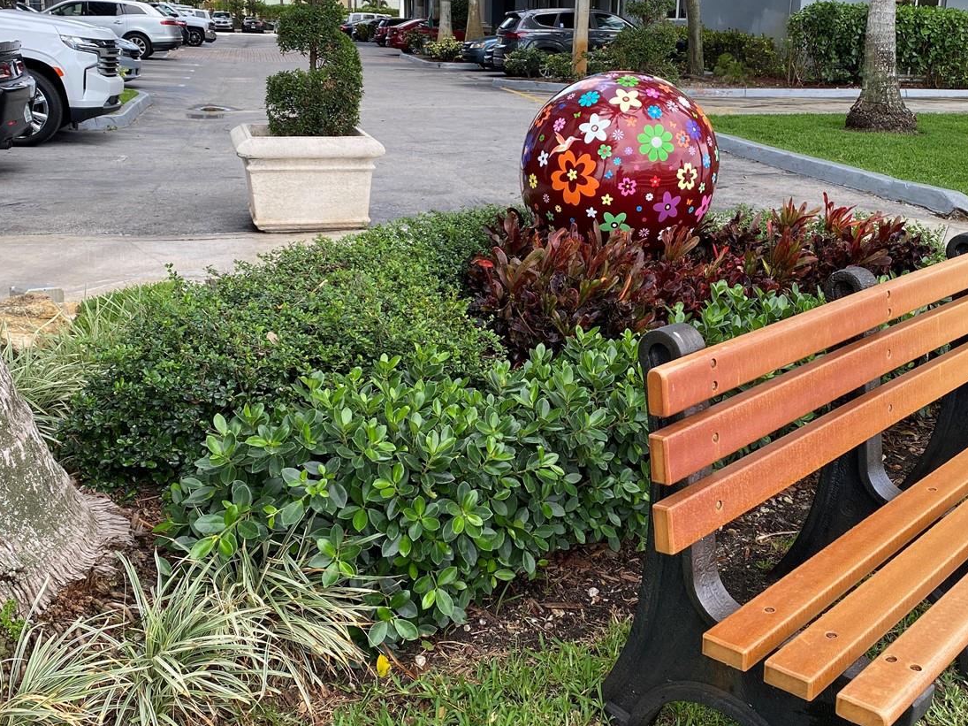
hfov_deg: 48.8
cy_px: 310
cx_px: 549
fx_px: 1063
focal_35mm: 38
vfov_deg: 37.6
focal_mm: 4.25
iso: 32
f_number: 1.8
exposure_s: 1/432
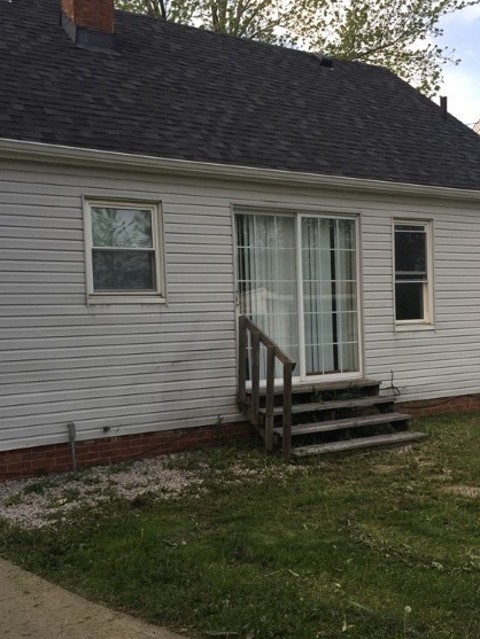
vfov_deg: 46.7
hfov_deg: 35.9
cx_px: 262
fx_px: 739
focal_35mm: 40
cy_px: 360
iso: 32
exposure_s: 1/218
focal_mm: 4.15
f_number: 2.2
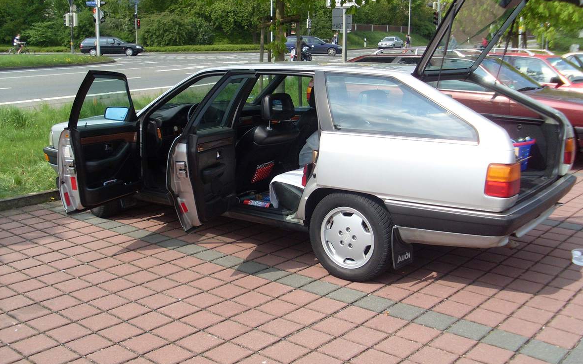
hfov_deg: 48.2
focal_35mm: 41
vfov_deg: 31.2
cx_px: 295
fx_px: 651
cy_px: 162
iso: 80
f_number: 7.7
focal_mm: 6.3
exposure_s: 1/180
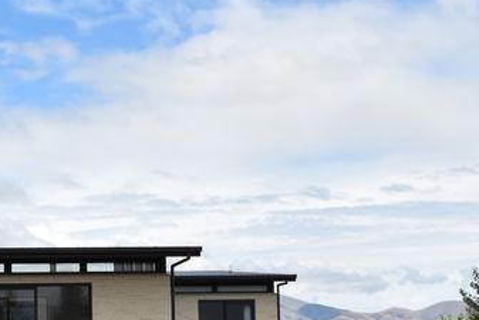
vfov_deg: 16.5
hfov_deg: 23.3
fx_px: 1091
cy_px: 267
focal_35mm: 82
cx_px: -44
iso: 200
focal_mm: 24
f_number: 10
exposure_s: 1/400
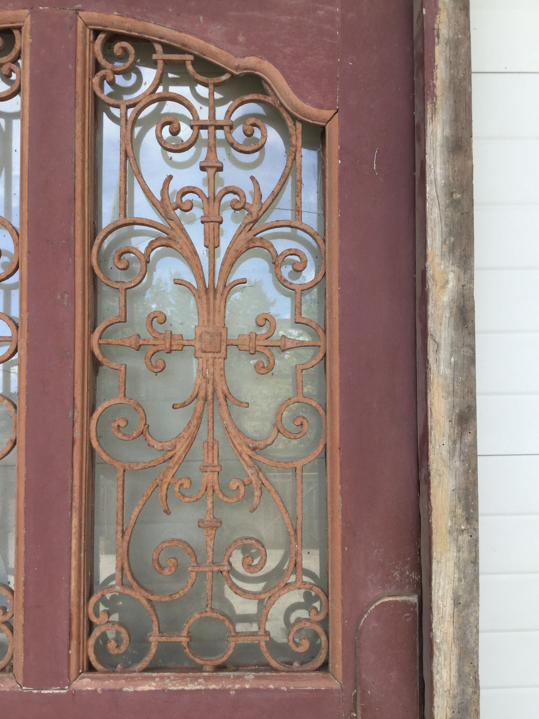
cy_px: 360
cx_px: 270
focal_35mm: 31
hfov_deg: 45.4
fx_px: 644
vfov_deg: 58.4
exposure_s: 1/100
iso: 25
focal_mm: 3.3
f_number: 2.4
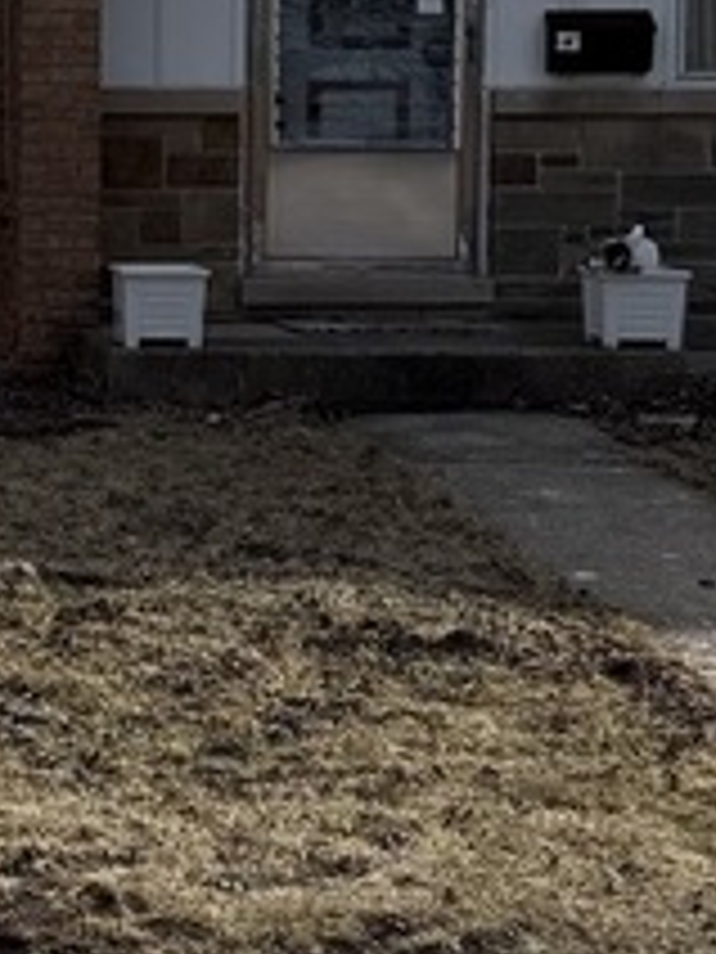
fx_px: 3365
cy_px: 315
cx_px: -45
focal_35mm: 122
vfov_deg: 16.1
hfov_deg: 12.0
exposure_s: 1/9091
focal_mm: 6.76
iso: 80
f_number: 1.78
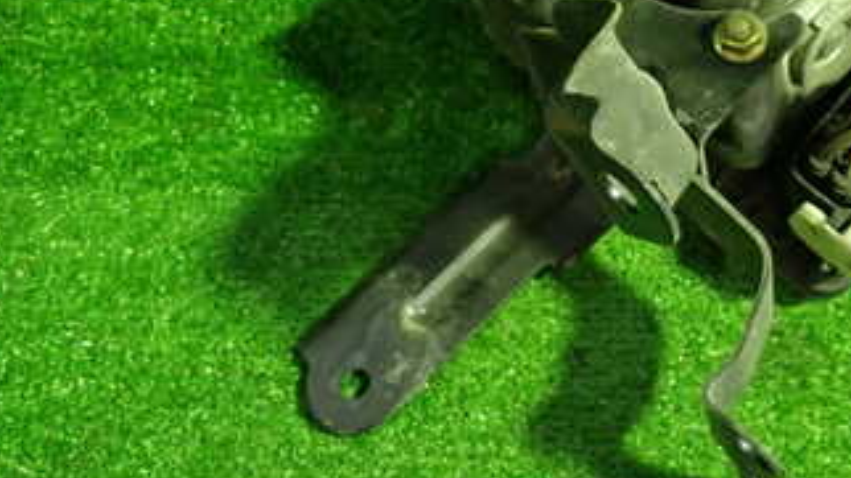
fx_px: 1466
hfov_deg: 31.0
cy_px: 5
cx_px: 753
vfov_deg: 18.1
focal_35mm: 65
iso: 500
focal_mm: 5.79
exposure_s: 1/30
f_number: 2.4
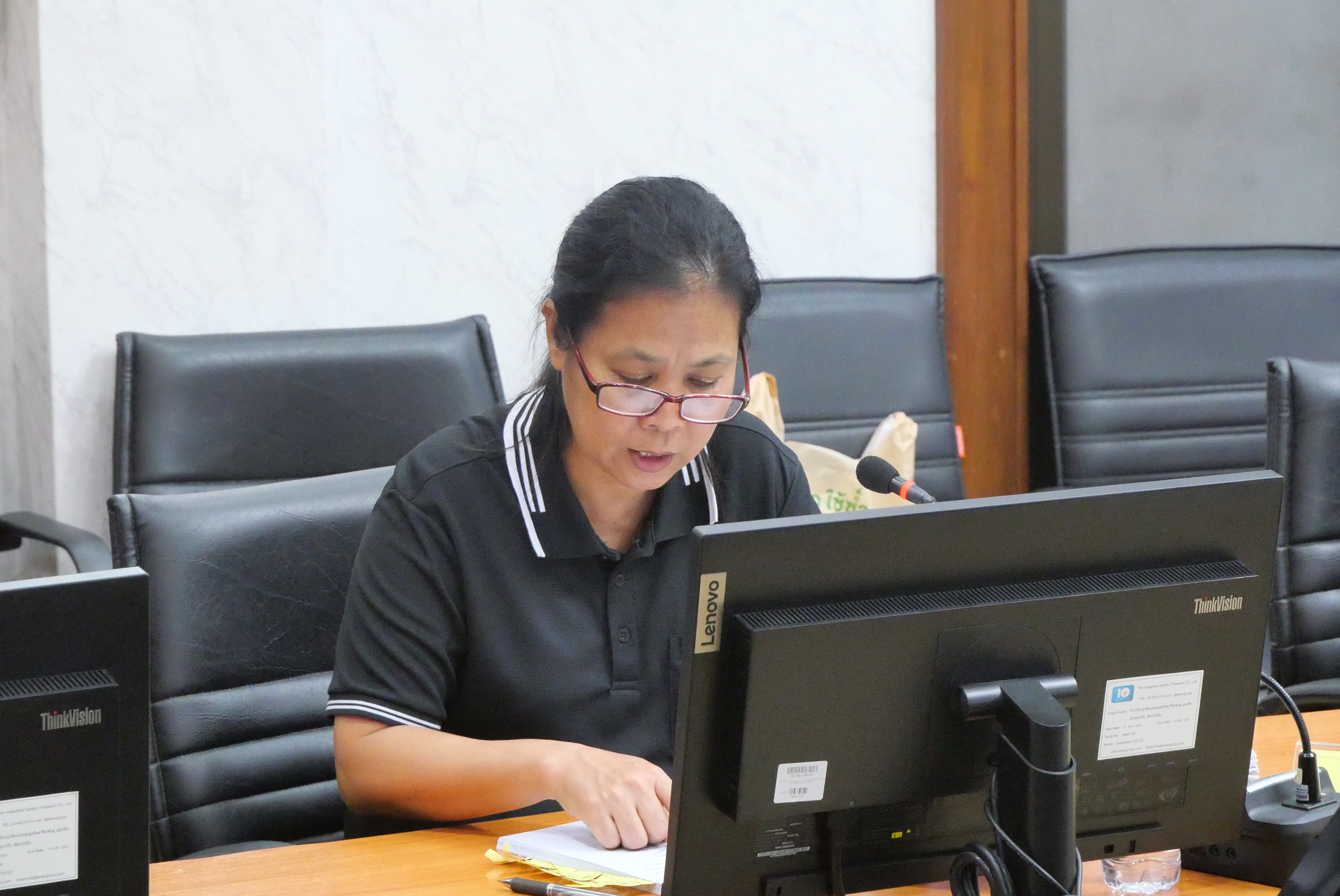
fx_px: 4768
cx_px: 682
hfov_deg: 16.0
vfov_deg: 10.7
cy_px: 448
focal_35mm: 128
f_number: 7.1
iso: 6400
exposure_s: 1/40
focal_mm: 60
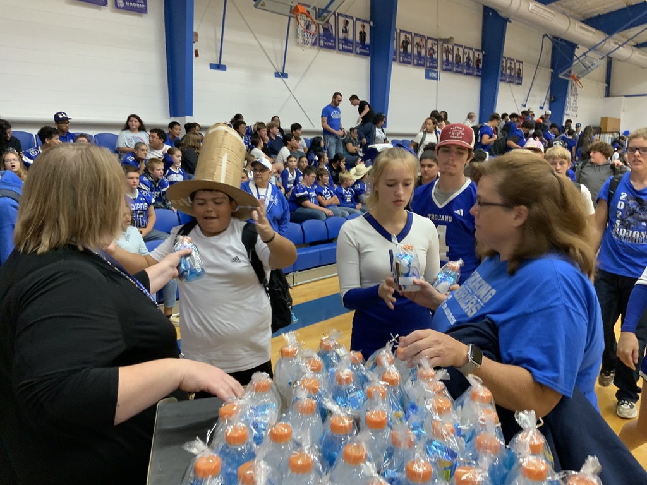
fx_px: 542
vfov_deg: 48.2
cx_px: 324
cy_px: 242
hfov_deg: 61.7
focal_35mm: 29
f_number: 1.8
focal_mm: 3
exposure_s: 1/60
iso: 125
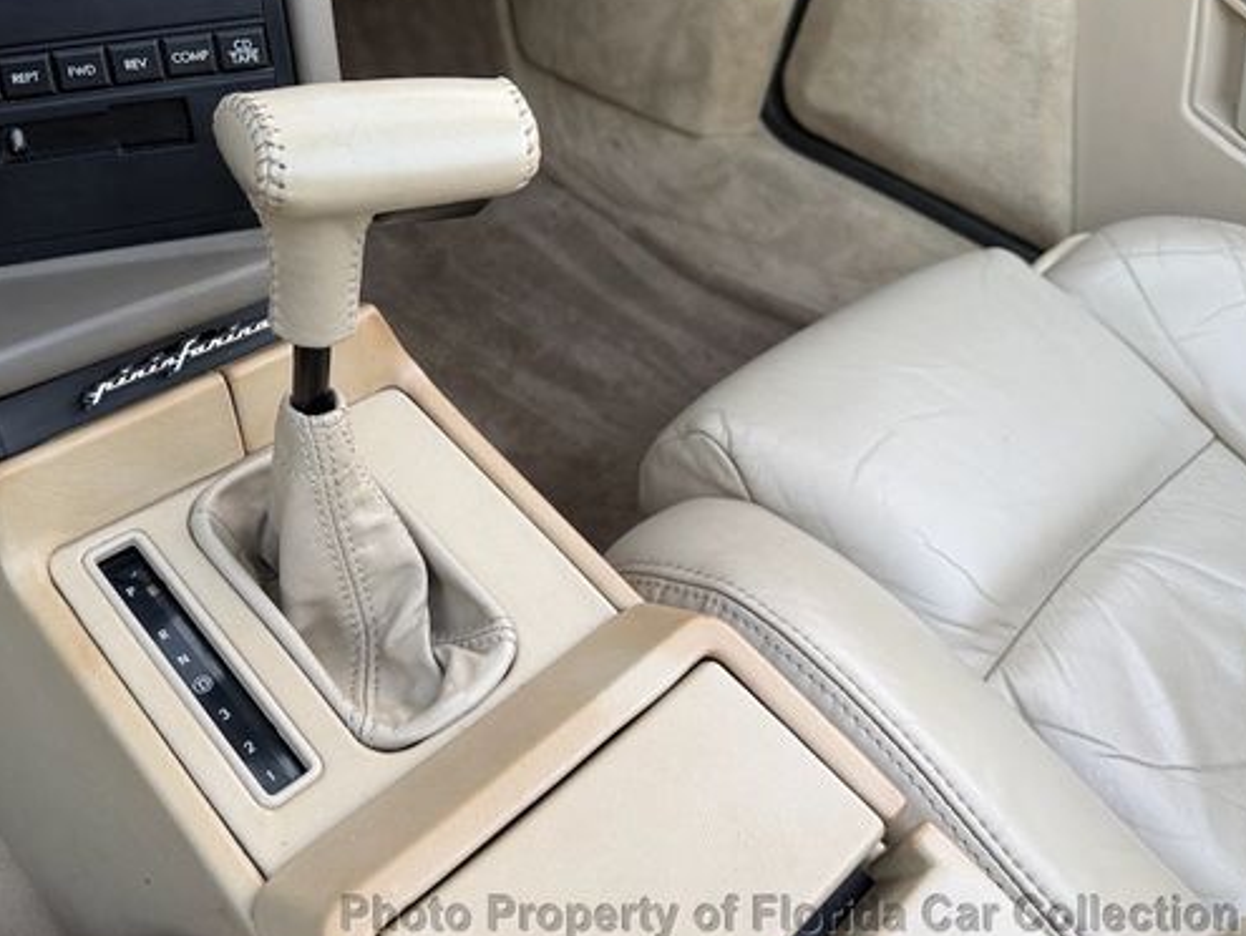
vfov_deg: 45.2
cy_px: 365
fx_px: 1117
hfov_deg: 58.0
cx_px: 516
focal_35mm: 31
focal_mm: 6.76
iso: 200
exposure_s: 1/106
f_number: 1.78
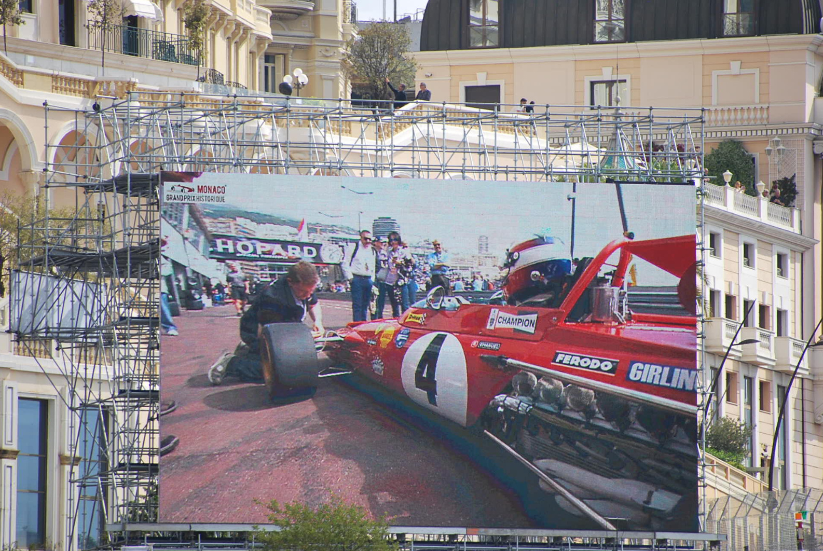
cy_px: 274
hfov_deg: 4.5
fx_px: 10392
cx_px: 410
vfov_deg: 3.0
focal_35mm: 454
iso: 200
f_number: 6.3
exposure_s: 1/640
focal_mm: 300
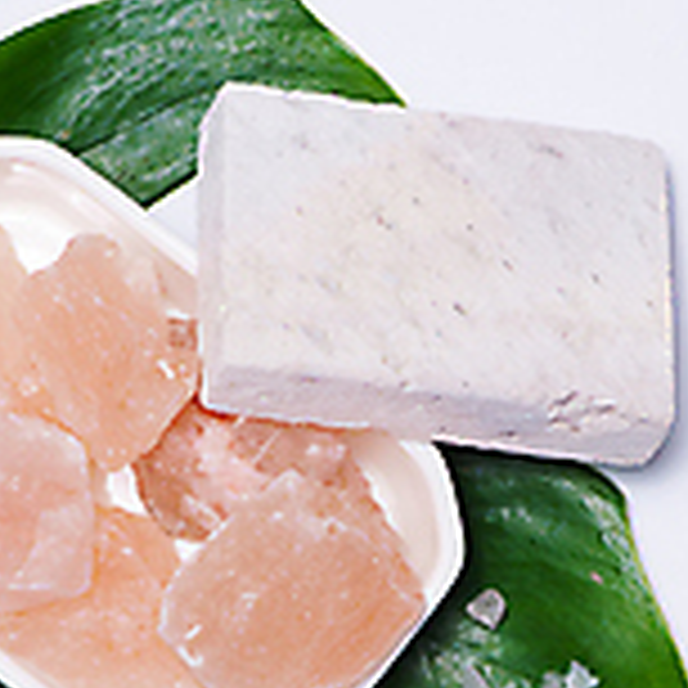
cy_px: 526
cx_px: 409
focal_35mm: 350
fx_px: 7870
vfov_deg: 5.0
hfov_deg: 5.0
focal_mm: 105
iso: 100
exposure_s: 1/125
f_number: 11
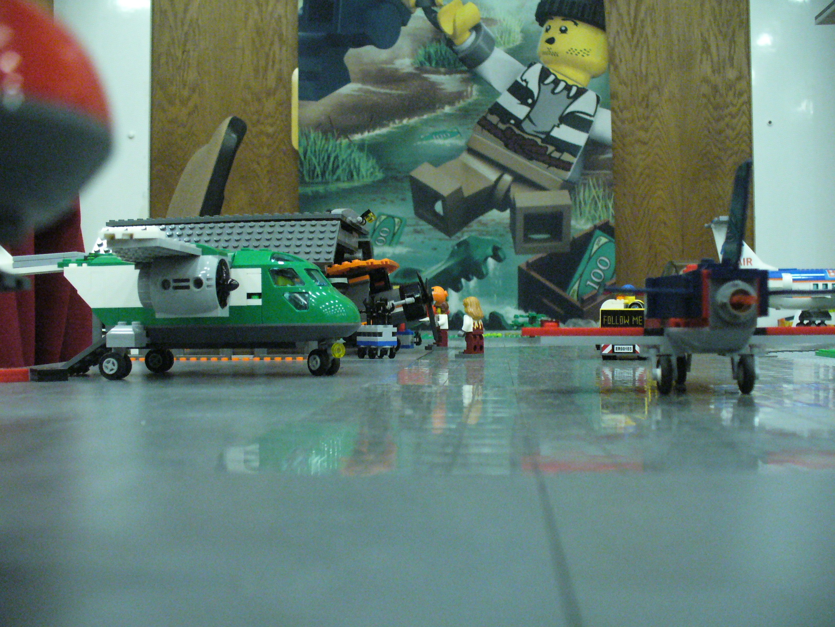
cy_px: 314
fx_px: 893
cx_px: 418
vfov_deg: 38.7
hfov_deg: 50.1
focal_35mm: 37
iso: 400
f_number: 2.8
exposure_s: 1/25
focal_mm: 6.1
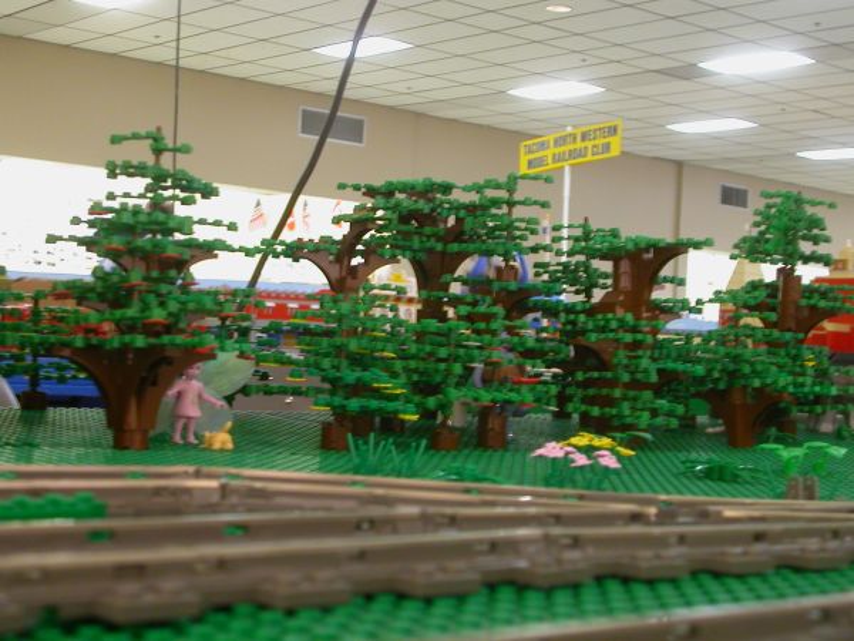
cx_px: 427
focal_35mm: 58
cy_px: 320
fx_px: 1431
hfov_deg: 33.2
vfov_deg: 25.2
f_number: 3.4
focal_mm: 8.9
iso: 128
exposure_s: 1/4
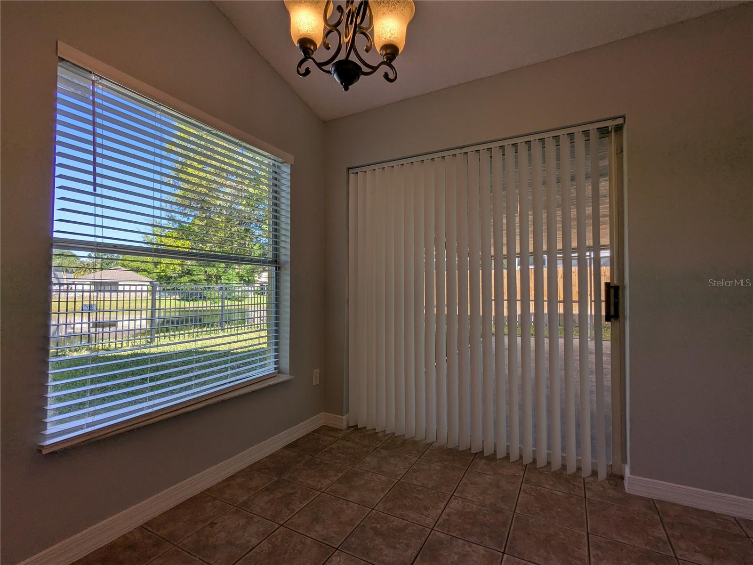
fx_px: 348
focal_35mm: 16
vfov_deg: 78.1
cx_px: 376
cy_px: 282
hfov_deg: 94.5
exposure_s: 1/503
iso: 36
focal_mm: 2.35
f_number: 2.2
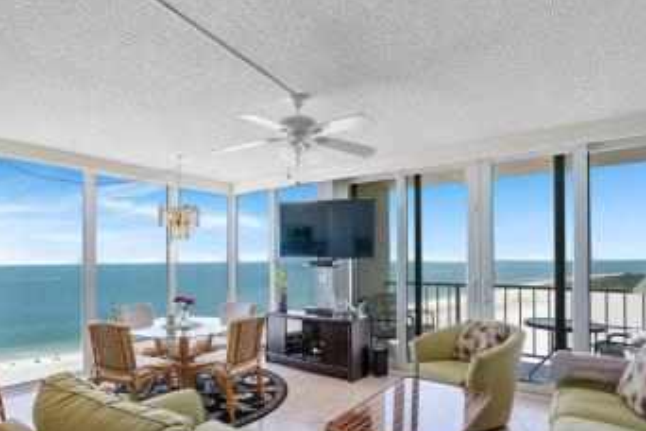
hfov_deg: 71.3
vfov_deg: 51.0
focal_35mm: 25
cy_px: 253
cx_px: 289
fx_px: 449
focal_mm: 19
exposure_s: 1/60
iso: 320
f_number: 16
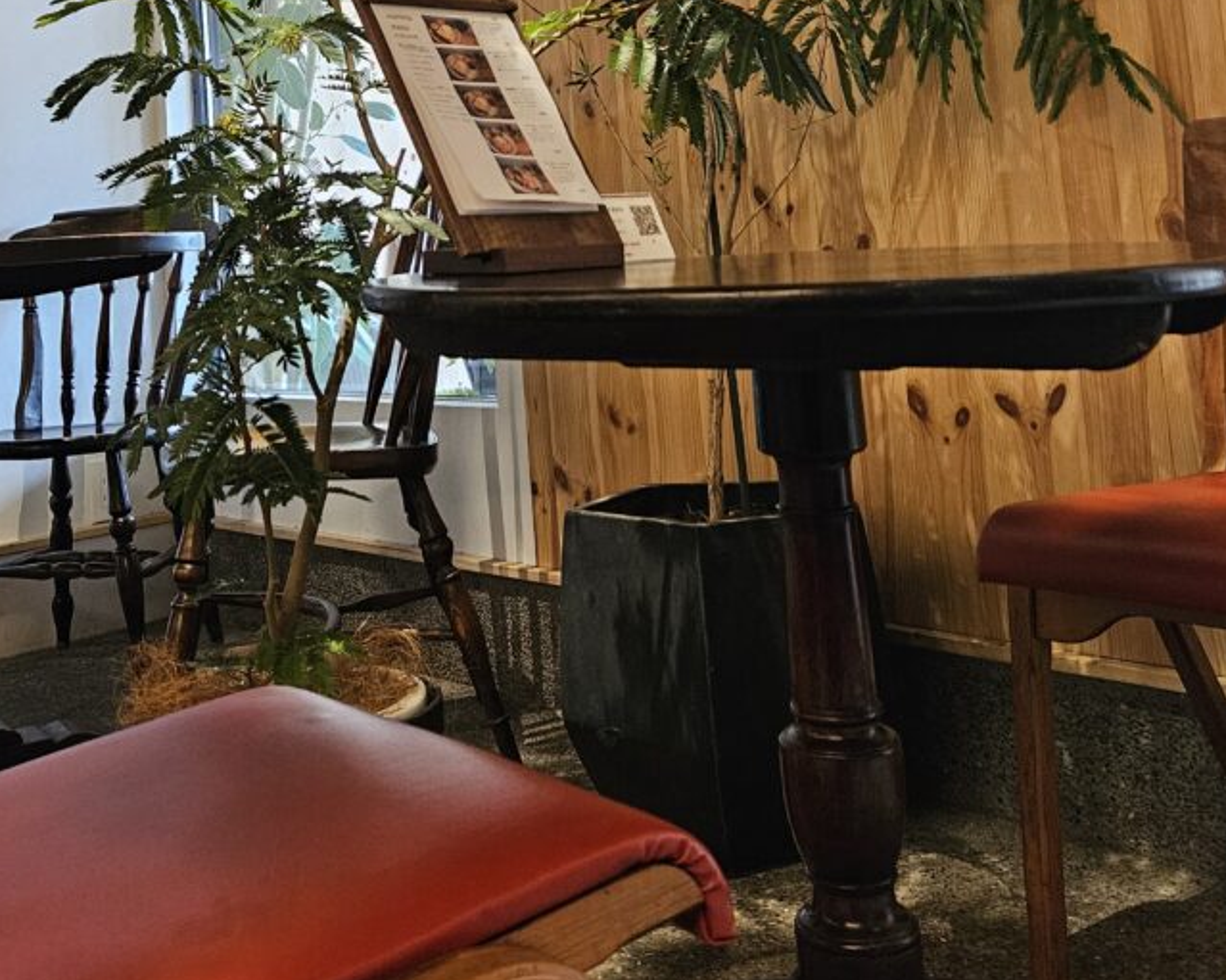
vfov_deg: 31.6
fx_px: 1633
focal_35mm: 45
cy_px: 71
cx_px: 445
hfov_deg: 40.8
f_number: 1.8
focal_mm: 5.4
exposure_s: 1/100
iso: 640
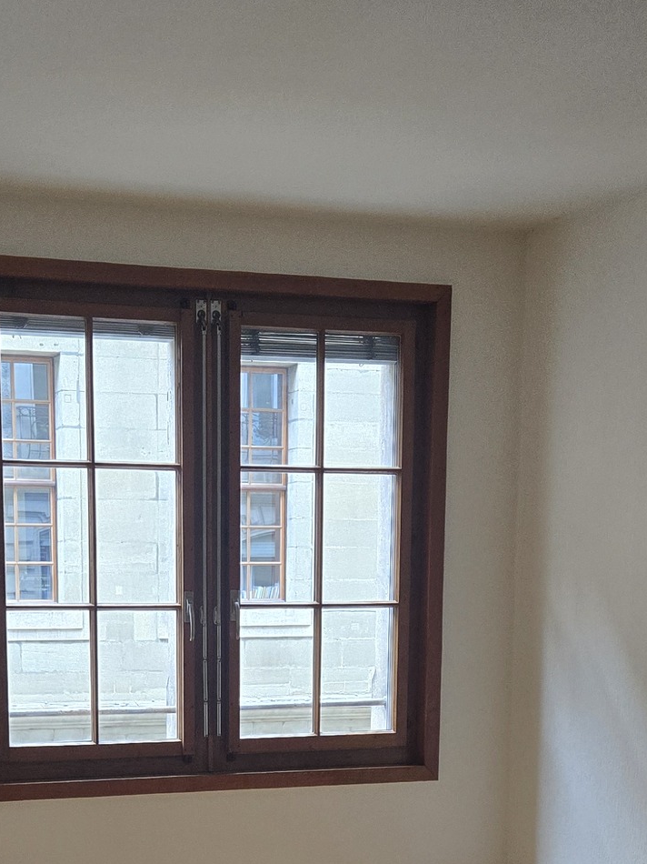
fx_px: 1546
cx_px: 227
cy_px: 823
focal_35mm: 62
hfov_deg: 23.6
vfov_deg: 29.5
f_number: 1.8
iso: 200
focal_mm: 5.4
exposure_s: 1/180
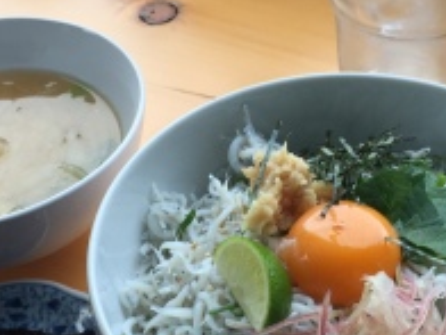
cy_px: 199
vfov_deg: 19.9
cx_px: 200
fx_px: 953
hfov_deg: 26.3
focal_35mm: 74
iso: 40
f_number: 2.2
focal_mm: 4.15
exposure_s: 1/120
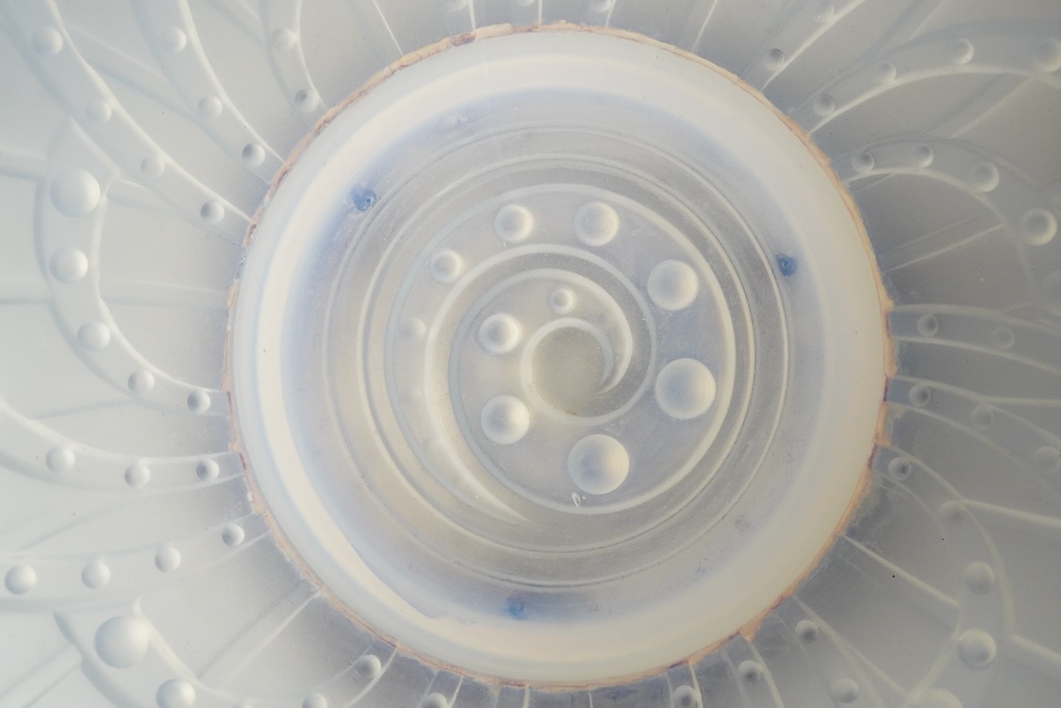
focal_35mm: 45
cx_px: 530
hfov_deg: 43.6
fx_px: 1326
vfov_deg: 29.9
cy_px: 354
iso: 3200
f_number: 9
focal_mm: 30
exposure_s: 1/200
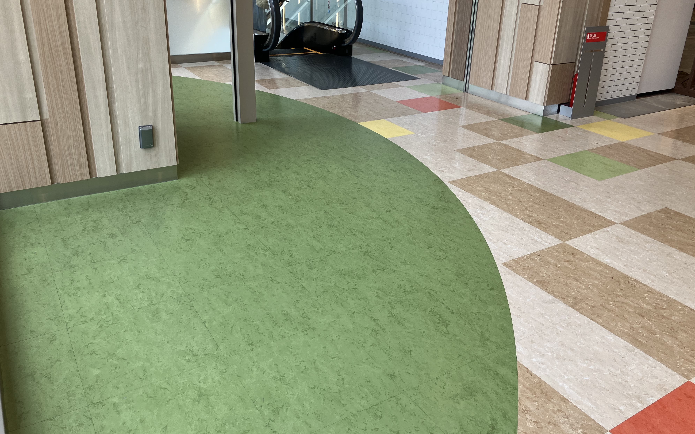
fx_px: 568
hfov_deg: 62.9
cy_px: 177
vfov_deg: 41.7
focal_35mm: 30
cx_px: 346
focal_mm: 3.99
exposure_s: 1/309
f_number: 1.8
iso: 32
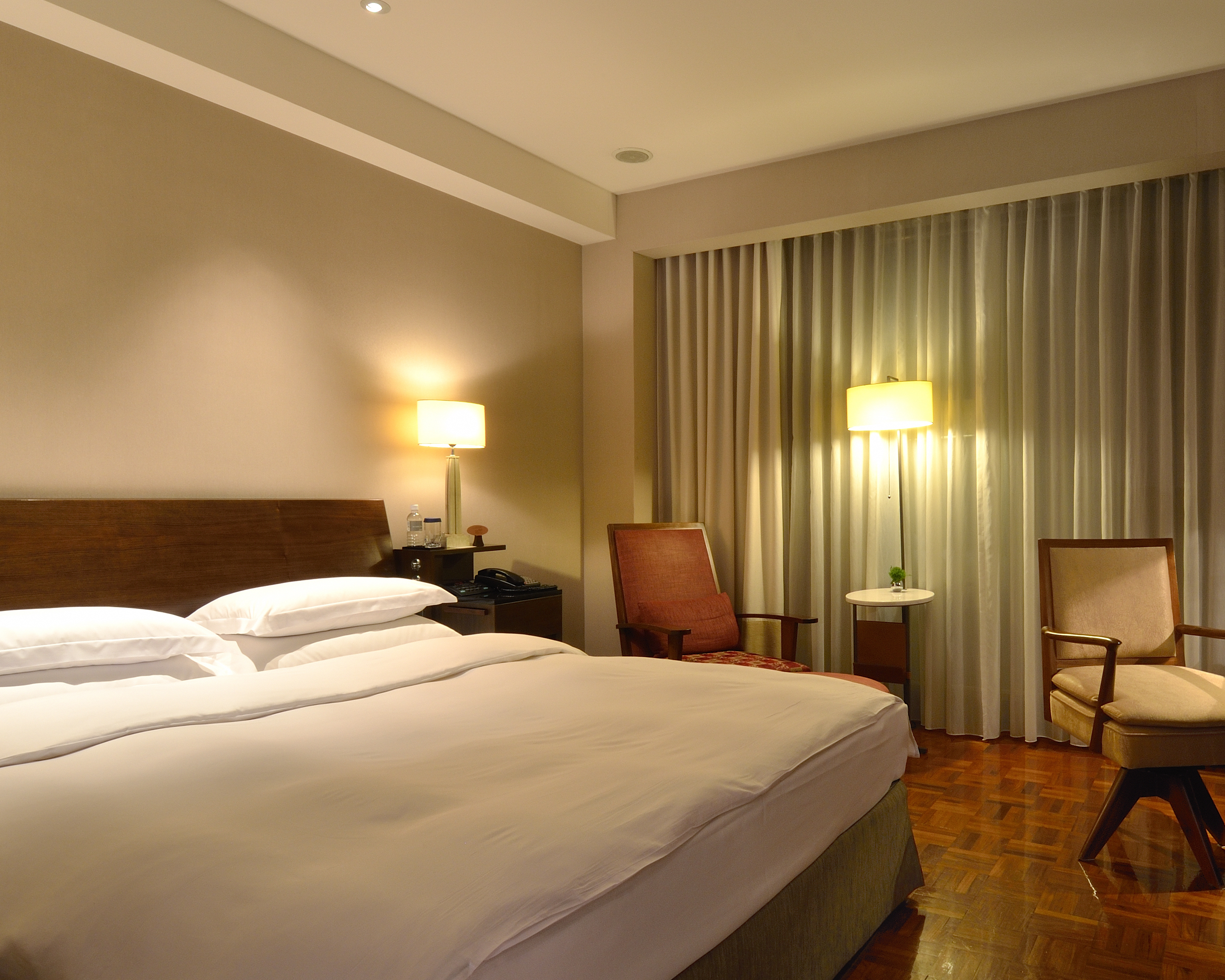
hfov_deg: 69.8
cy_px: 512
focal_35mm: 24
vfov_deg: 58.7
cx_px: 713
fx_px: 870
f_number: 16
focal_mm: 10
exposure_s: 3
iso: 100
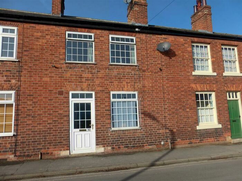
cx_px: 121
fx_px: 168
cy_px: 90
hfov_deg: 71.6
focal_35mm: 24
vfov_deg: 56.8
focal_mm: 4.3
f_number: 4
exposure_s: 1/800
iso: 100
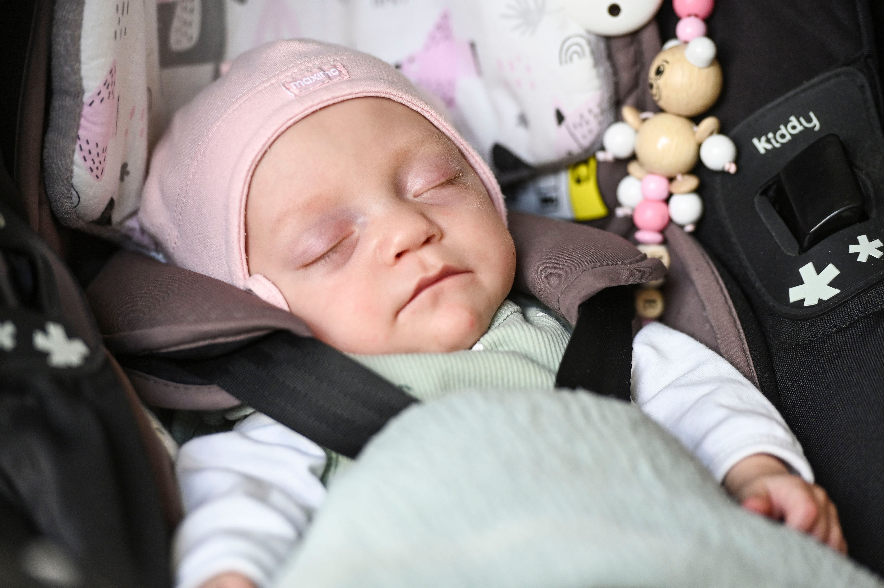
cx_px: 442
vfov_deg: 6.9
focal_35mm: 200
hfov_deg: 10.3
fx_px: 4908
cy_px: 294
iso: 1600
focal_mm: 200
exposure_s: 1/800
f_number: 3.2
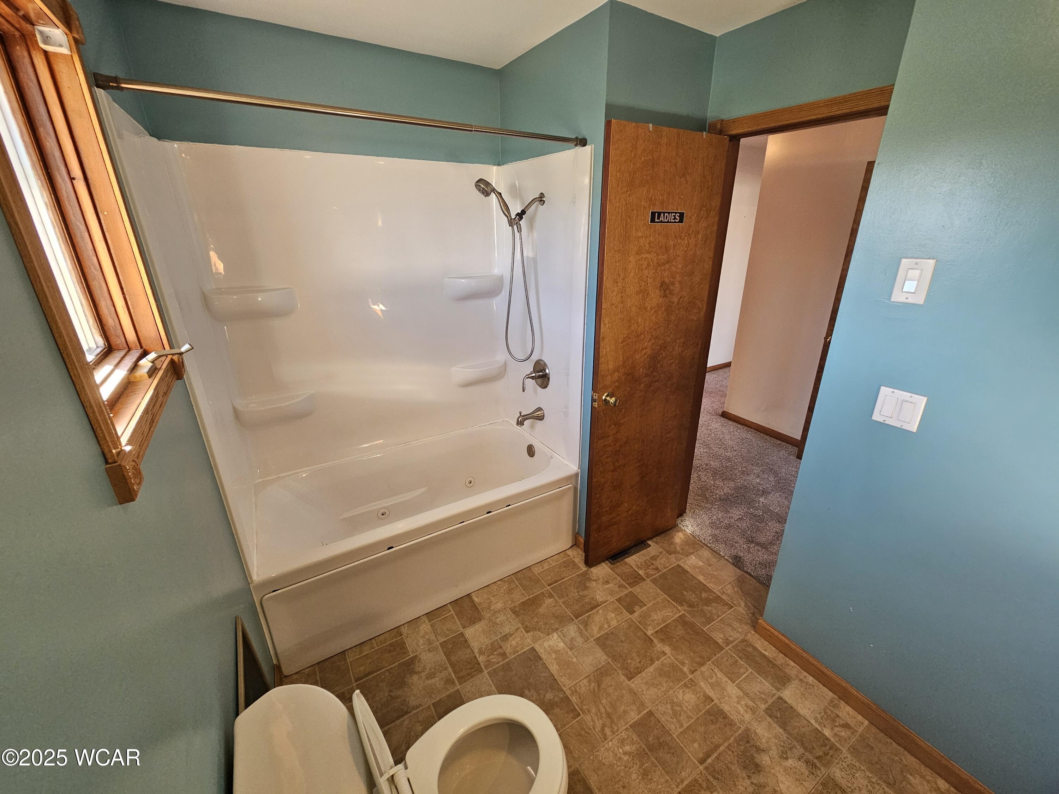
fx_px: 398
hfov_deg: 106.2
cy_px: 397
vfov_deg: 89.9
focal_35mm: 13
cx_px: 530
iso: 200
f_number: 2.2
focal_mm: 2.2
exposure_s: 1/77.4
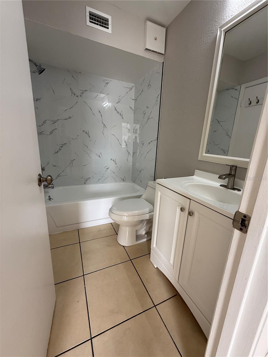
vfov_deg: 102.1
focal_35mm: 14
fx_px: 145
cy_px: 178
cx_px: 134
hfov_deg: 85.7
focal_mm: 2.22
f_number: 2.2
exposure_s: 1/99
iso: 160
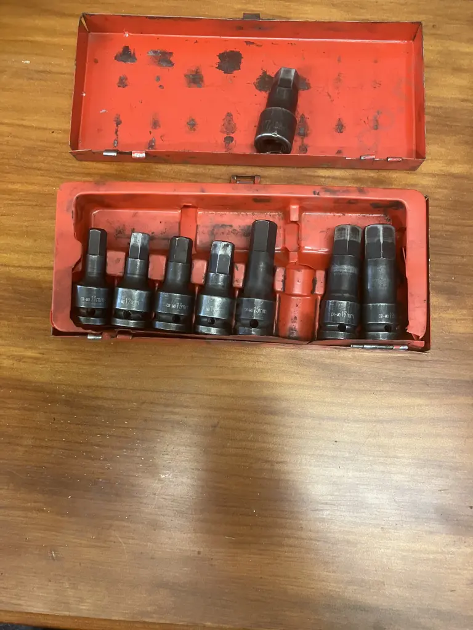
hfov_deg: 49.7
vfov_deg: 63.4
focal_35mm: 28
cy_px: 315
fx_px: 510
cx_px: 236
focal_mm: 3.99
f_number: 1.8
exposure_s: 1/33
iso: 250
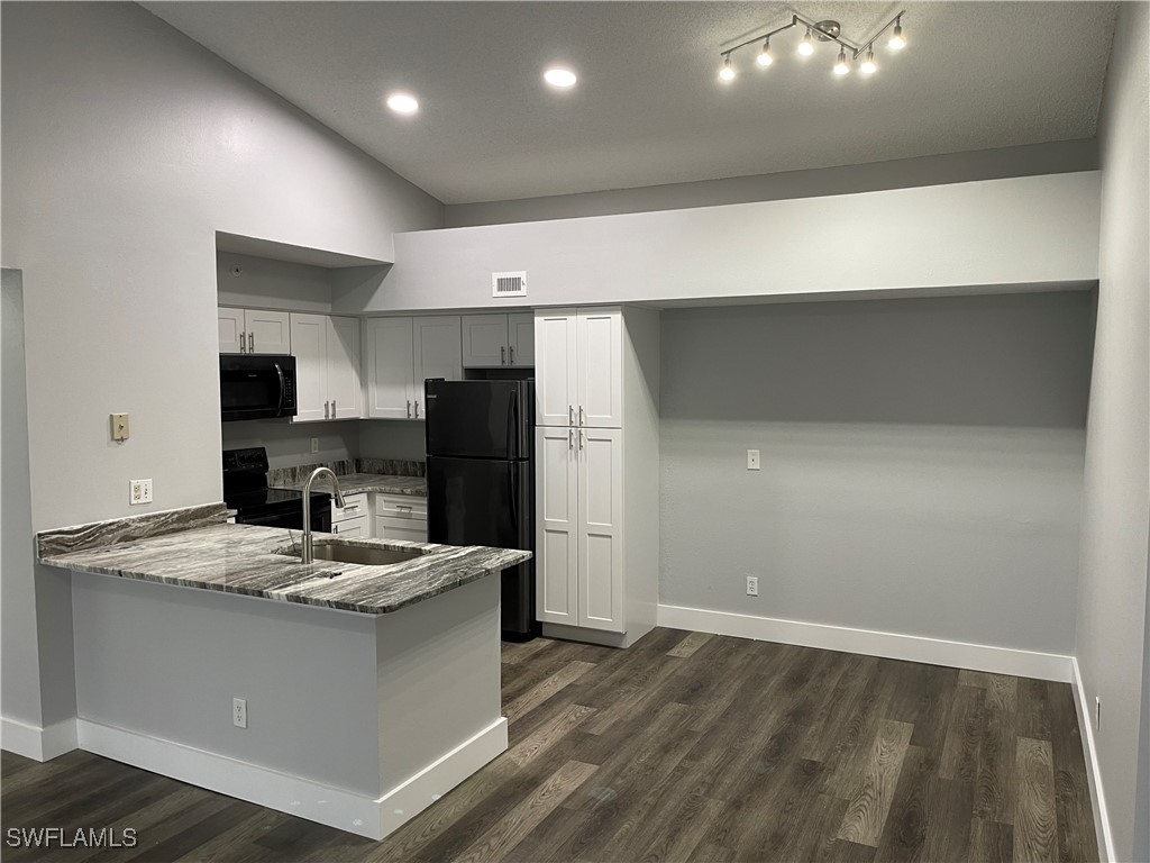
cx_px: 575
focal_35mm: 26
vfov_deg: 53.1
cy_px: 432
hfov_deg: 67.3
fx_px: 864
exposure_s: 1/60
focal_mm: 5.1
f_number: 1.6
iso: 125
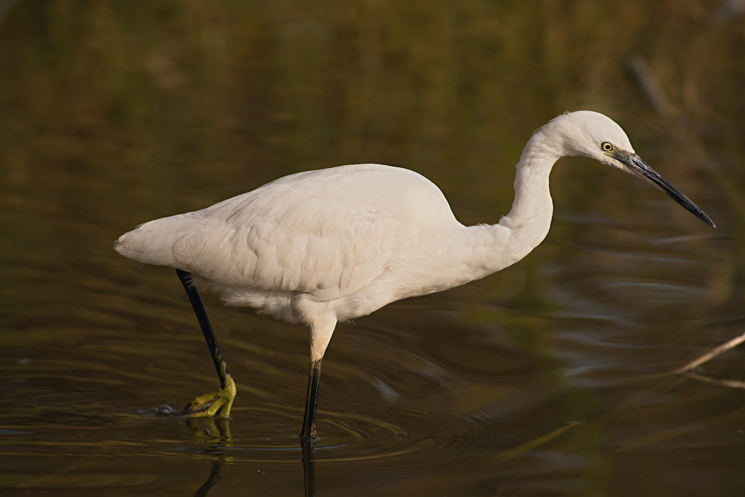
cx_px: 372
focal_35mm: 600
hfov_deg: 3.4
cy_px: 248
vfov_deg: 2.3
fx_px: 12418
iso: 800
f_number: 8
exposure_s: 1/2000
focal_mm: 600
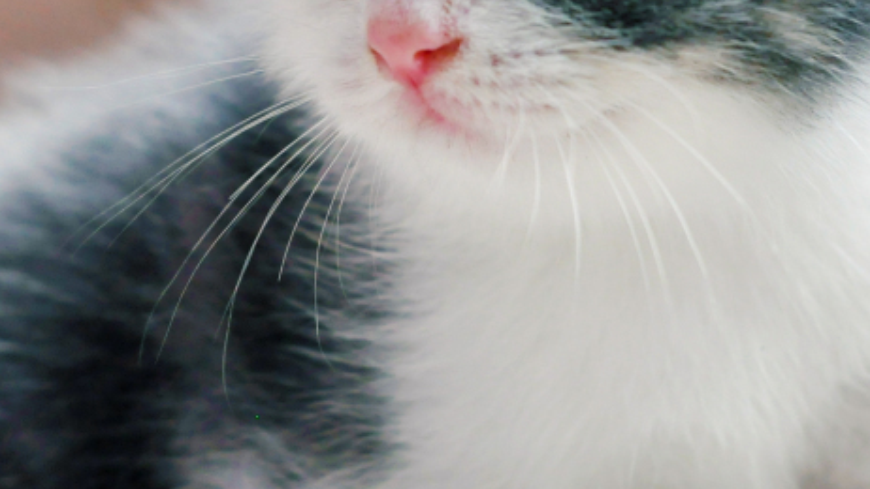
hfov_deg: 12.3
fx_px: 4014
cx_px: 209
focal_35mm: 174
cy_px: 47
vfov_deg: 7.0
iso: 800
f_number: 3.5
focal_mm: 50
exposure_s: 1/1000
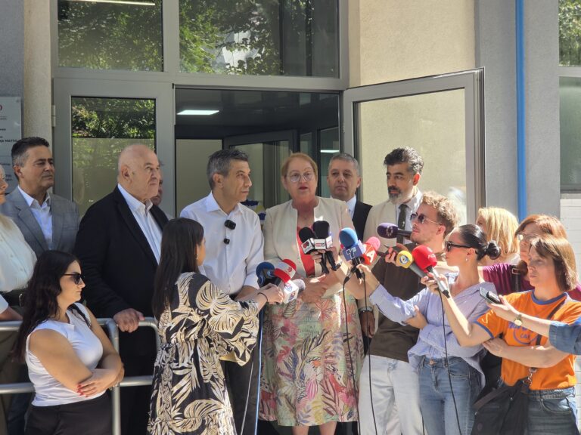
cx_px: 290
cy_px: 218
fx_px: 1158
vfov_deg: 21.3
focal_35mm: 69
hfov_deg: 28.2
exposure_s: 1/129
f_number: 2.4
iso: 25
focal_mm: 7
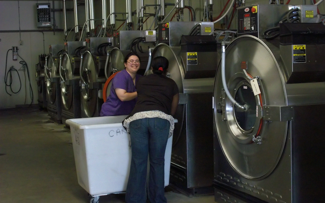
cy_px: 100
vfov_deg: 21.3
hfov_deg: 33.5
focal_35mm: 61
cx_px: 163
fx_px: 540
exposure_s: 1/40
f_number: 3.9
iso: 400
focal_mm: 10.1
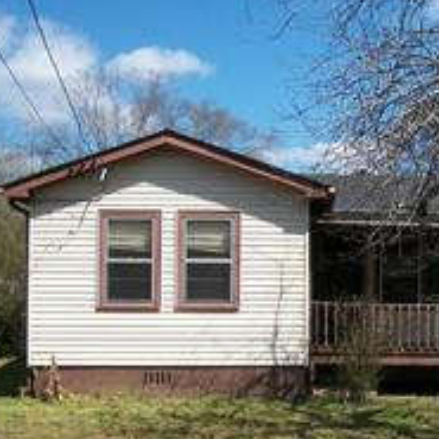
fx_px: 760
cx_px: 380
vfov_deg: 31.9
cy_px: 299
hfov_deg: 31.0
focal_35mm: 53
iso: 80
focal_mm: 5.7
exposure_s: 1/320
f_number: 5.5
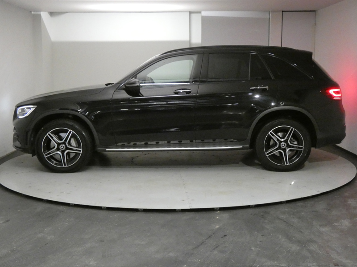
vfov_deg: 31.5
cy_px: 134
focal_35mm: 46
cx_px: 178
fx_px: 474
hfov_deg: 41.2
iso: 1600
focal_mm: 8.2
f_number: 3.8
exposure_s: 1/80
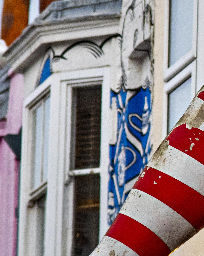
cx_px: 329
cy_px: 82
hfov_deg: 2.6
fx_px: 4476
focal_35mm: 593
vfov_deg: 3.3
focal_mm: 120
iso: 800
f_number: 5
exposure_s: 1/1250
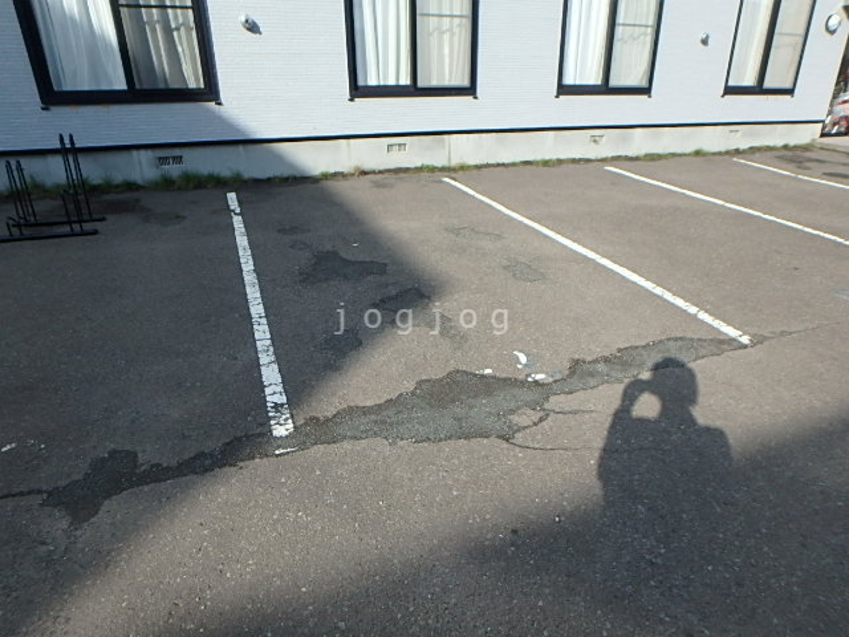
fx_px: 515
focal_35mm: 21
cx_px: 424
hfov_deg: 79.0
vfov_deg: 63.4
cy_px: 318
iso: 125
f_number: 3.5
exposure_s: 1/640
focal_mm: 3.7
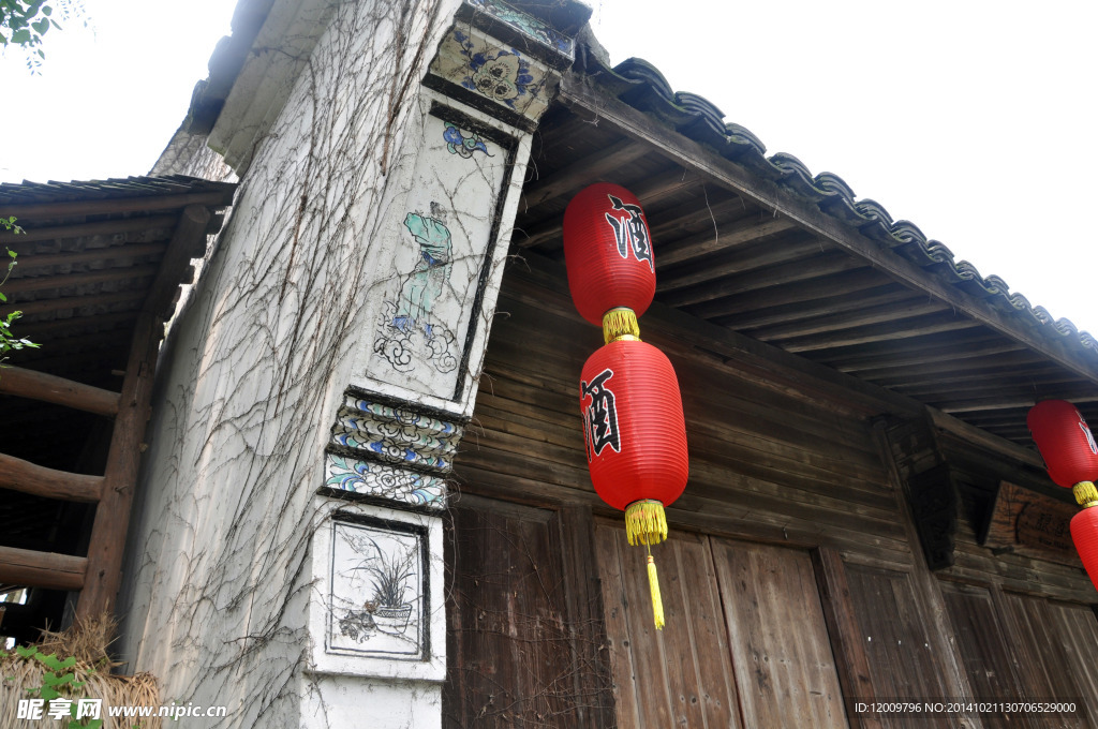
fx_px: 822
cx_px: 549
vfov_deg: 47.8
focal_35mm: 27
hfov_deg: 67.4
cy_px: 364
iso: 200
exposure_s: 1/100
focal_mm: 18
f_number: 7.1
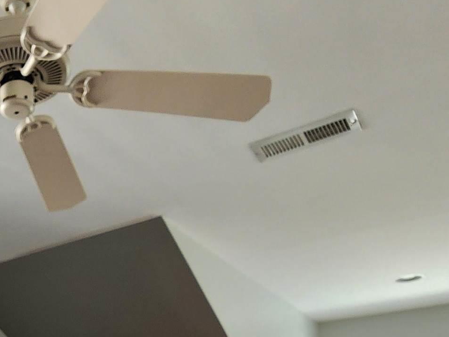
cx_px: -23
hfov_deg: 38.5
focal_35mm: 42
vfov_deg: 26.0
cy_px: 496
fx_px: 545
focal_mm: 2.2
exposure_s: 1/60
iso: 160
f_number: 2.2
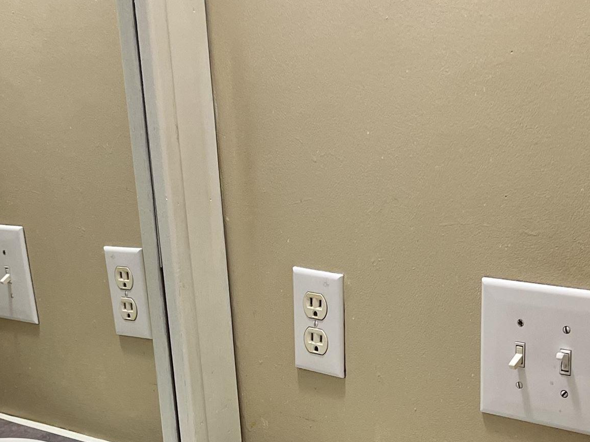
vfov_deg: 20.6
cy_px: 444
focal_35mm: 69
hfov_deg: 28.1
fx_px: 1176
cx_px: 233
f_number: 1.5
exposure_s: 1/60
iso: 200
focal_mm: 5.7
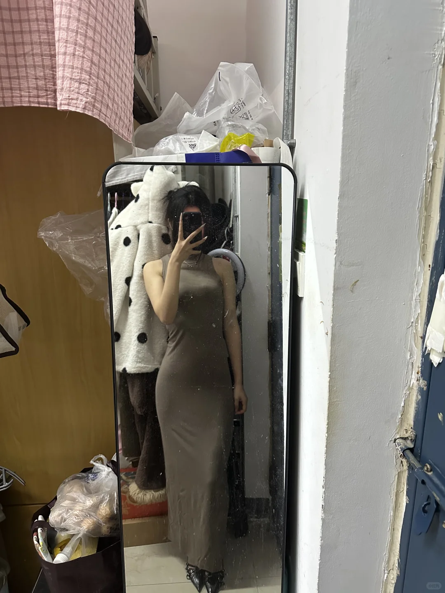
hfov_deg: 56.8
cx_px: 222
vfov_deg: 71.6
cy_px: 296
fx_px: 411
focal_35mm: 24
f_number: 1.78
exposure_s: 1/50
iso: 640
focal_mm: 6.86
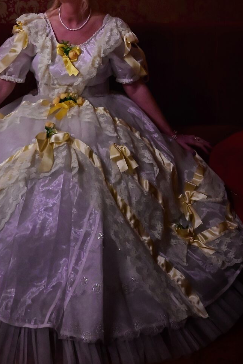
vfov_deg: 37.9
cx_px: 37
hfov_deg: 27.9
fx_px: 476
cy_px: 11
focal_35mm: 47
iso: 6400
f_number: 2.8
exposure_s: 1/60
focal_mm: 19
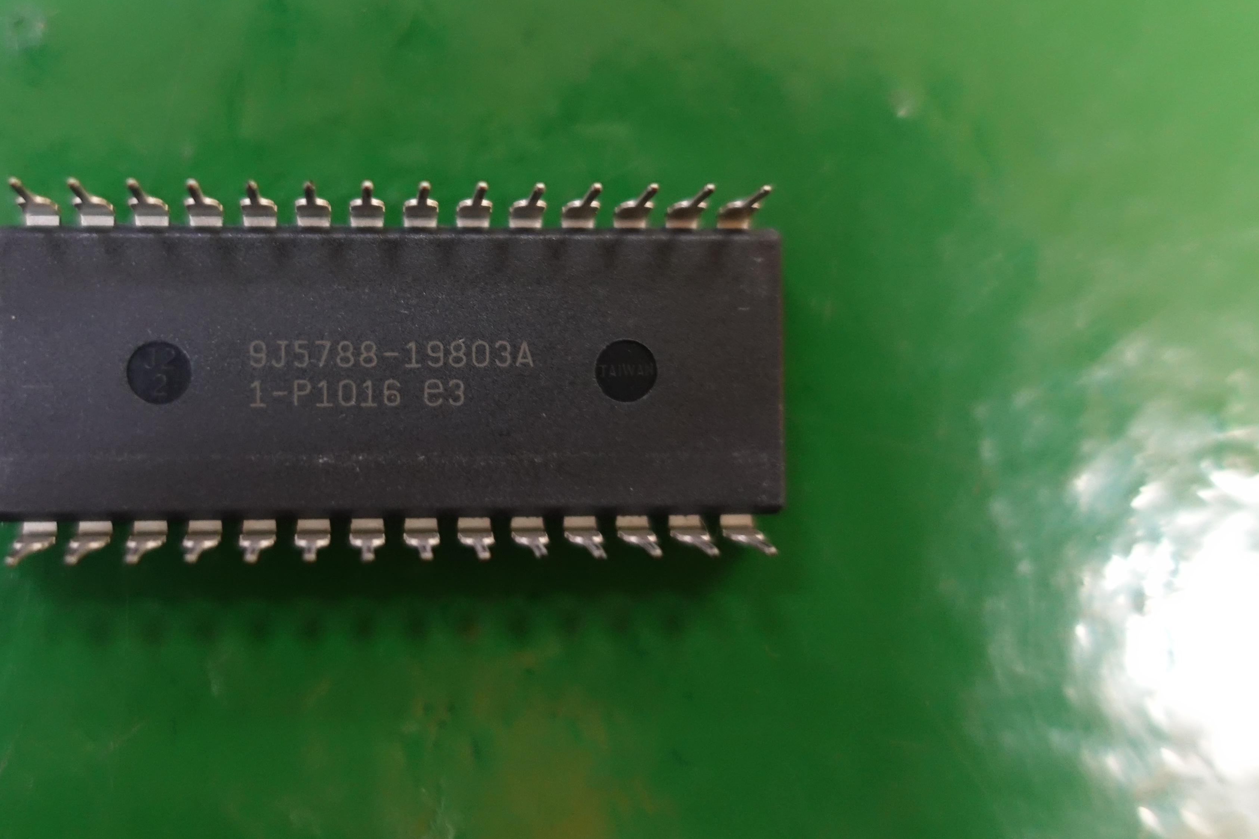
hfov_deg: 49.0
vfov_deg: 34.1
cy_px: 322
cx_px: 454
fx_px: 1364
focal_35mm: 39
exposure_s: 1/13
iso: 800
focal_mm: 8.8
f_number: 1.8
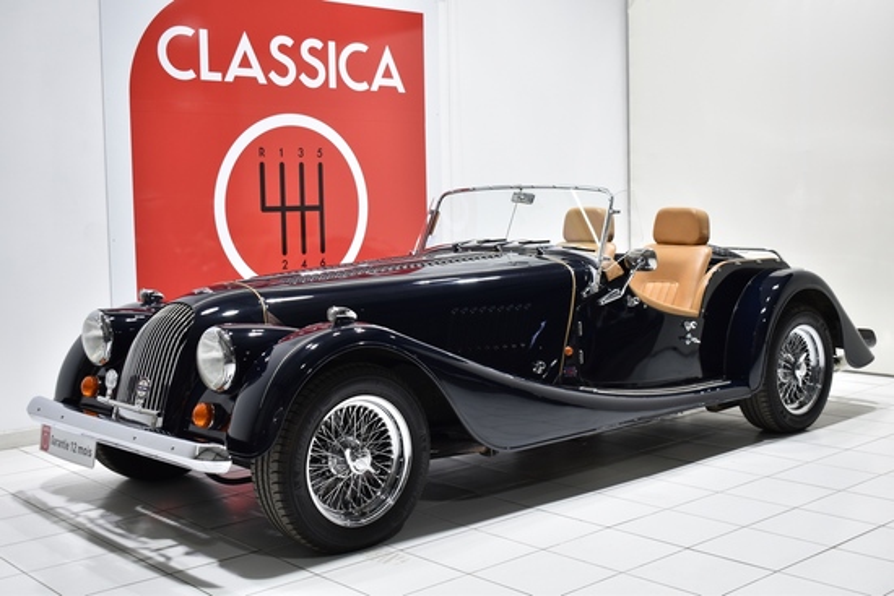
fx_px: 1118
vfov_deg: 29.9
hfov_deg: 43.6
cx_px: 447
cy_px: 298
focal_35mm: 45
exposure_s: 1/15
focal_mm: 30
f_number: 4.2
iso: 100
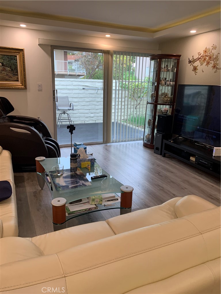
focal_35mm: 26
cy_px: 147
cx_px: 110
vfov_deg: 67.3
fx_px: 221
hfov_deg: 53.1
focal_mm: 4.25
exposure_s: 1/120
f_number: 1.8
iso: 80
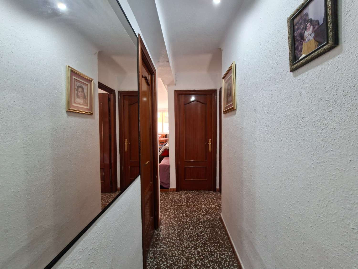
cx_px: 179
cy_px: 134
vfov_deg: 89.9
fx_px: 134
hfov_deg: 106.2
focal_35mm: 13
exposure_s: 1/40
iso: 80
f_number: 2.2
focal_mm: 1.74
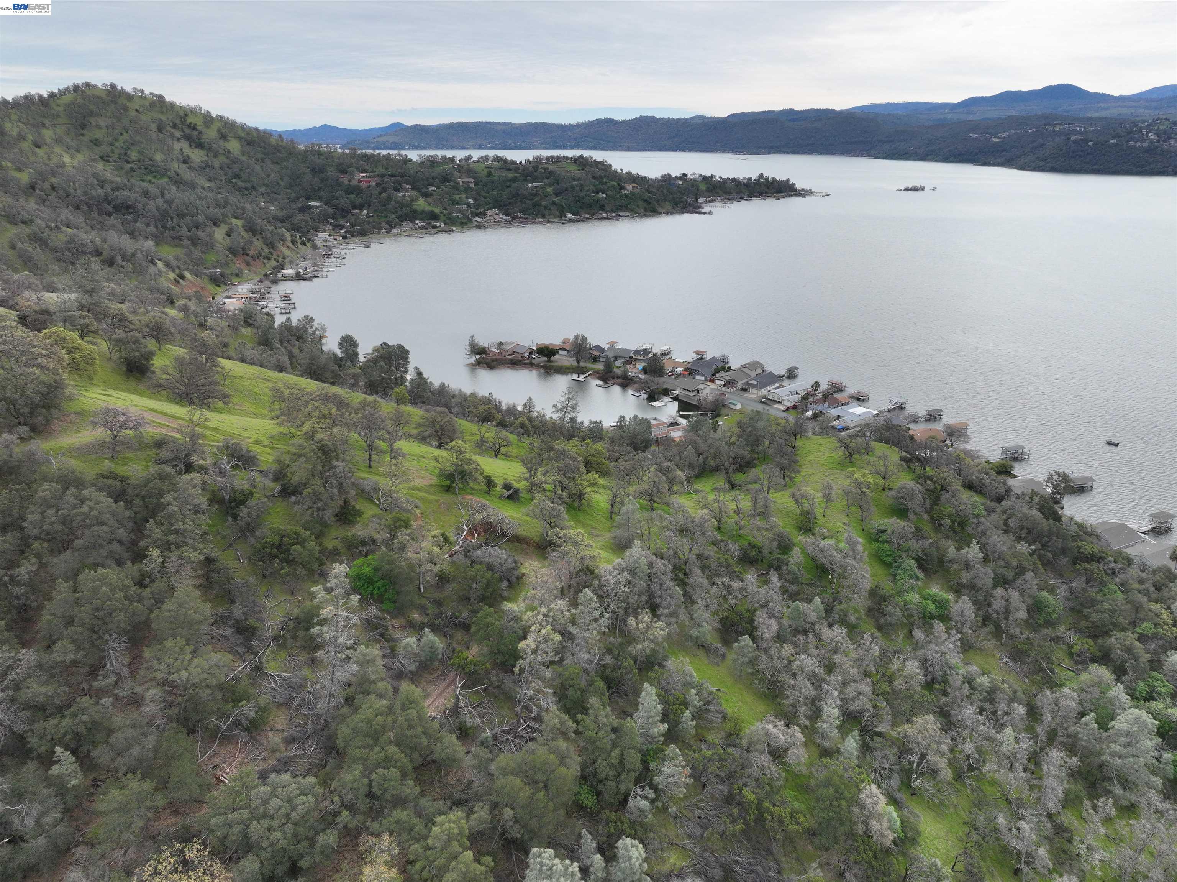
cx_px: 588
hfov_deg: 71.6
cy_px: 441
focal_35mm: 24
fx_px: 816
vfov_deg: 56.8
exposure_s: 1/2000
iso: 290
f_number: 4
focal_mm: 12.29
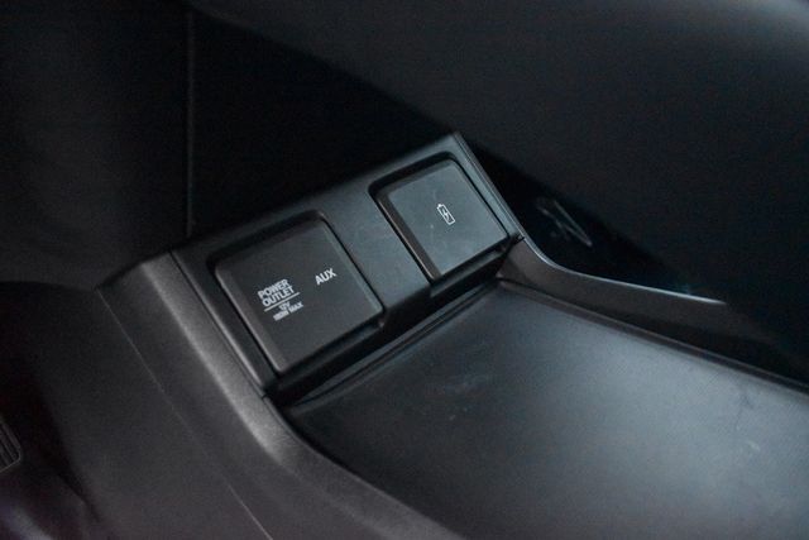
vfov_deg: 43.6
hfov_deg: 61.9
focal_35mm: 30
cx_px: 404
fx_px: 674
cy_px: 270
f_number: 3.8
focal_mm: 20
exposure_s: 1/80
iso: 12800
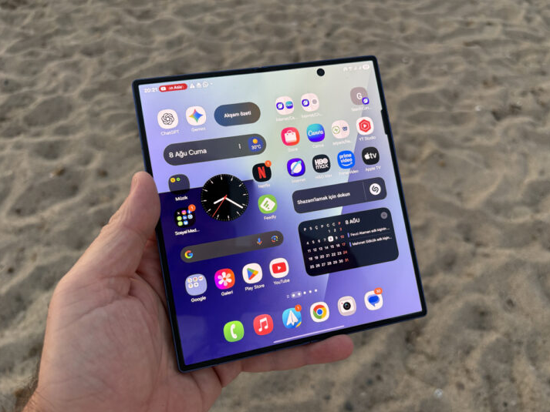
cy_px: 209
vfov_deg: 49.8
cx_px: 288
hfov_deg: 63.4
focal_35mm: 28
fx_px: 445
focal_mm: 5.96
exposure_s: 1/105
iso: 125
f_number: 1.6
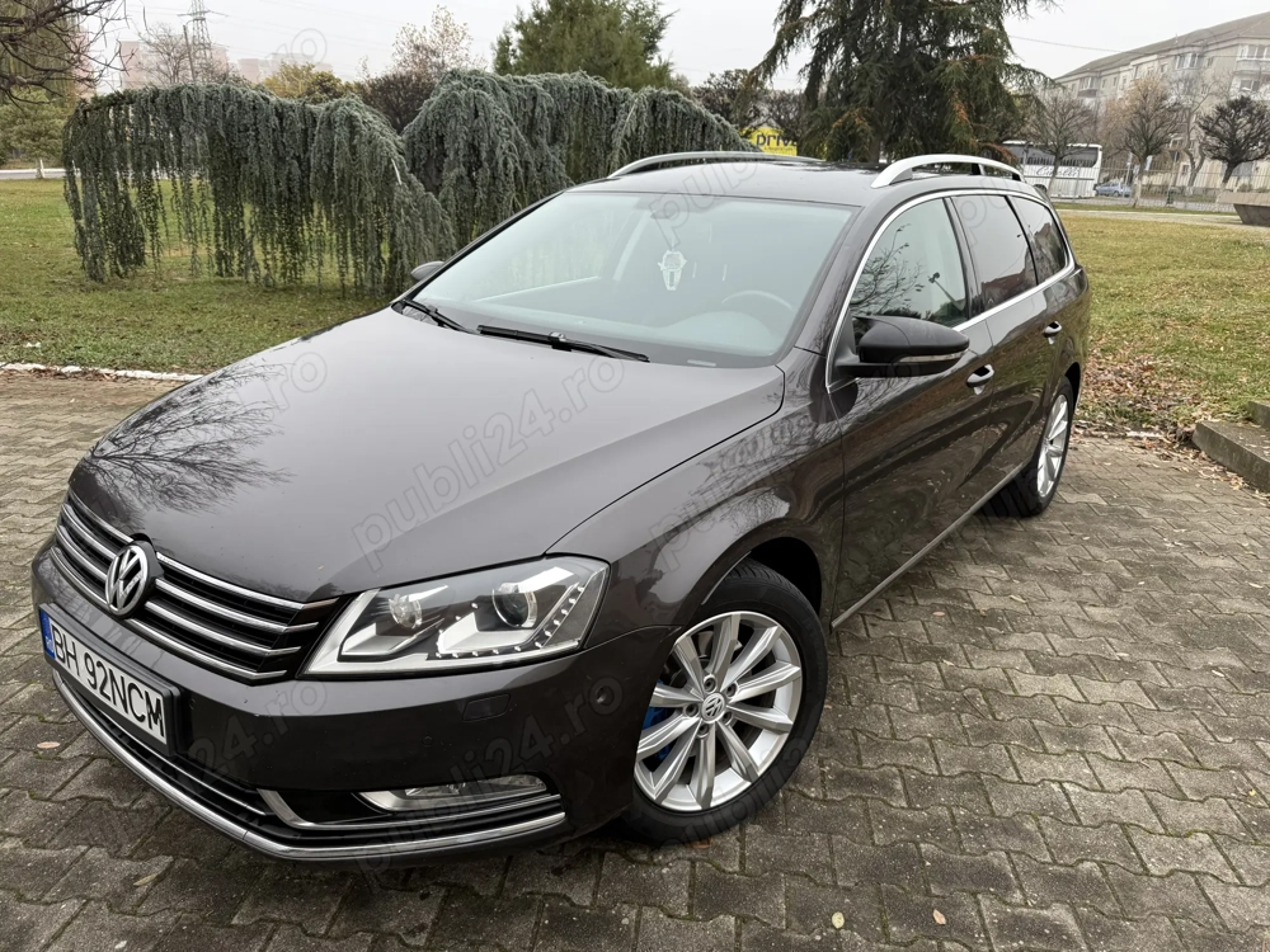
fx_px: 881
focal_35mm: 24
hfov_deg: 71.6
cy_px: 476
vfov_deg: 56.8
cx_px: 635
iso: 80
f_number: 1.78
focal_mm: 6.76
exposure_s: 1/547
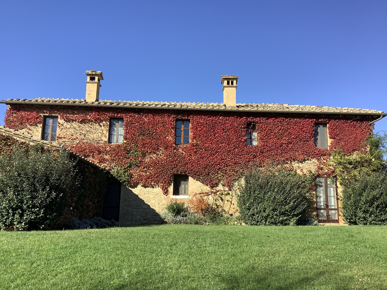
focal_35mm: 31
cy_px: 145
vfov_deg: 45.4
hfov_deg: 58.4
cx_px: 194
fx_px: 347
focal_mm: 3.3
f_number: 2.4
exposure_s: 1/815
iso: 25
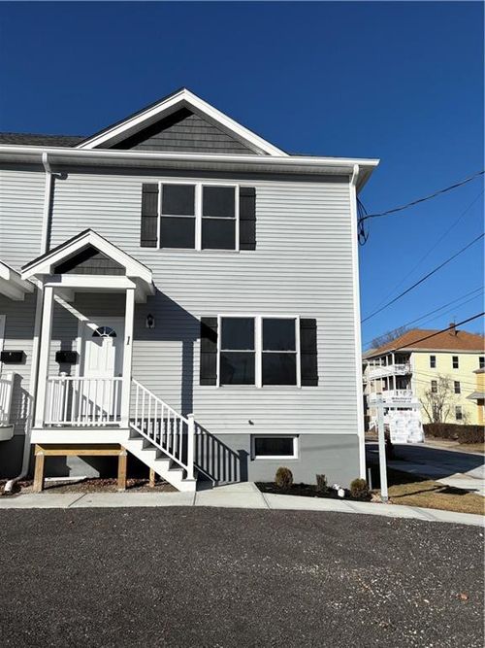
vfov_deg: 67.3
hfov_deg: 53.0
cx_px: 242
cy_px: 324
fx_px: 486
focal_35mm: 26
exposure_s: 1/10101
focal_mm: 5.96
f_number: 1.6
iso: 50
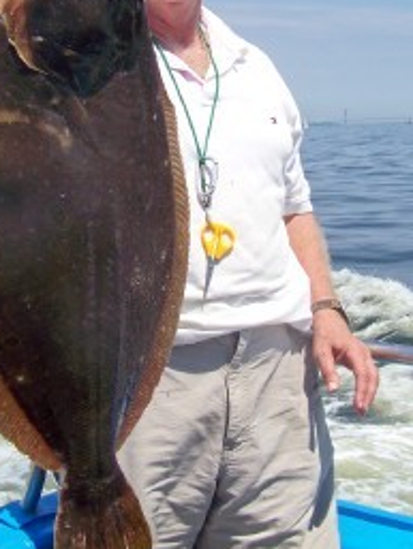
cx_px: 154
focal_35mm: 56
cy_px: 209
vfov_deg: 34.2
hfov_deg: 26.0
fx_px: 890
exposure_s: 1/800
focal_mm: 5.85
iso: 64
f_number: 4
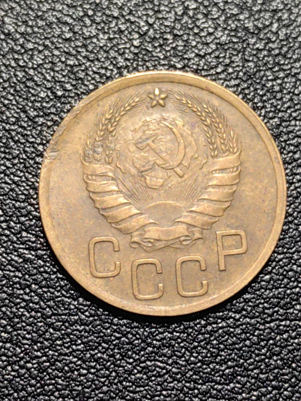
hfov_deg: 15.9
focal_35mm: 93
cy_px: 200
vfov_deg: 21.1
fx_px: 1078
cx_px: 150
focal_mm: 5.75
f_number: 2
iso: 100
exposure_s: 1/100
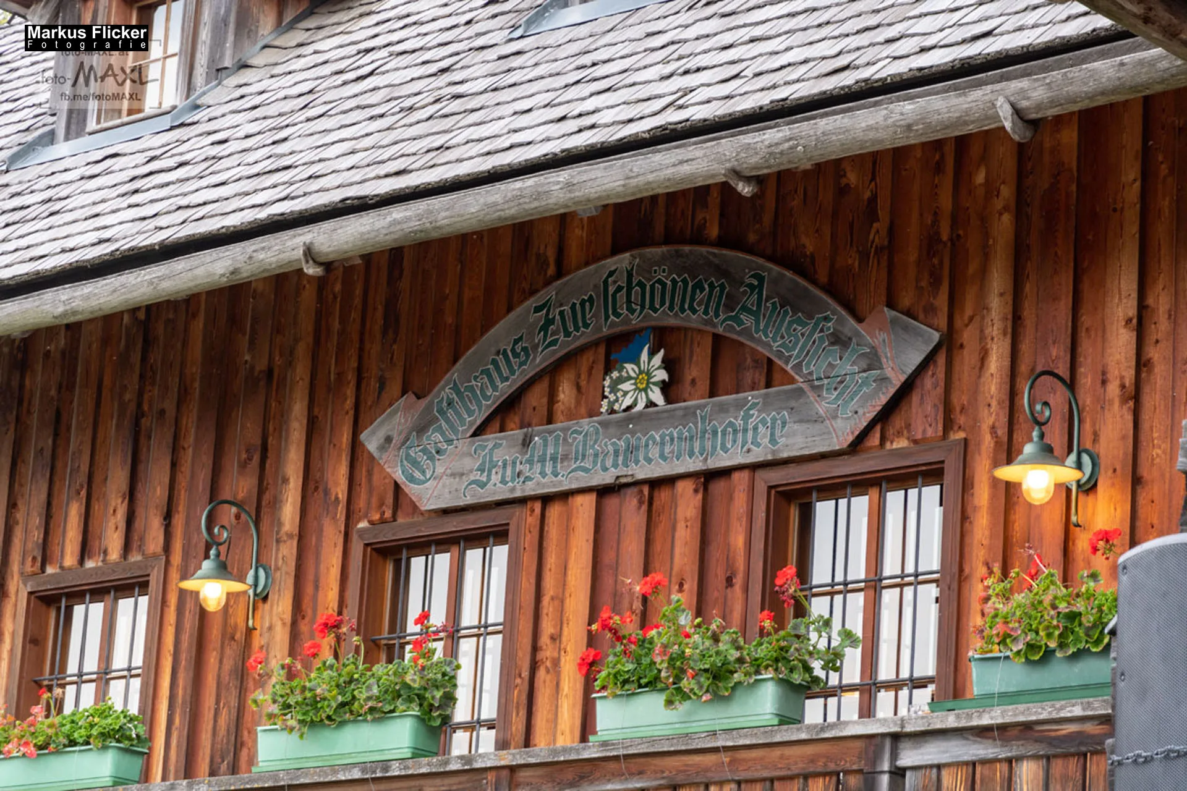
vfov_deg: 11.4
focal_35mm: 120
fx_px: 3956
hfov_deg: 17.1
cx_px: 594
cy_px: 396
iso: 400
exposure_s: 1/320
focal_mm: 80
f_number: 4
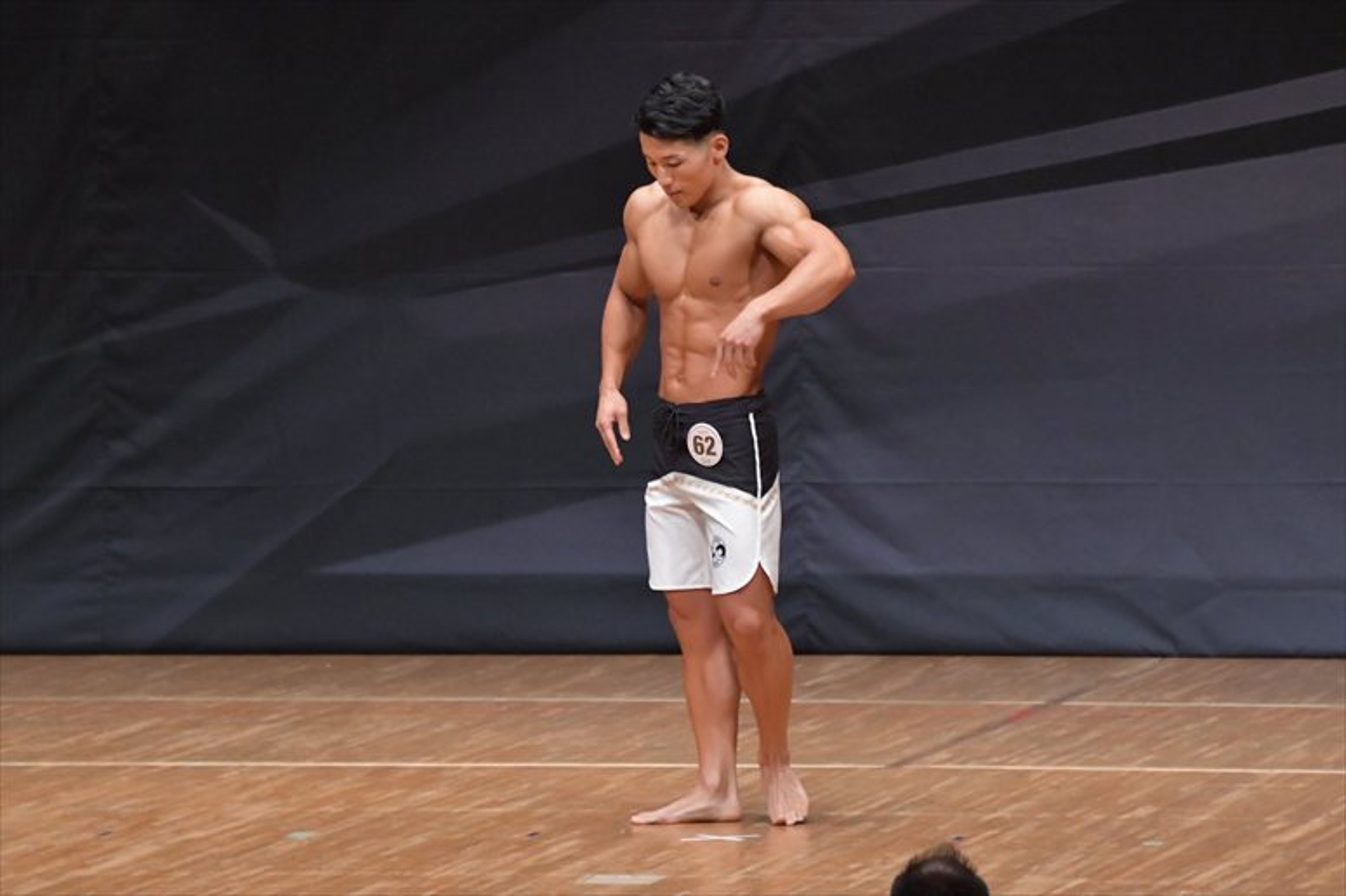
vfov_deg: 4.8
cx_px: 673
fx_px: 10651
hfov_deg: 7.2
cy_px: 448
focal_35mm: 285
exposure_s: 1/400
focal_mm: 190
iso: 6400
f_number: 5.6
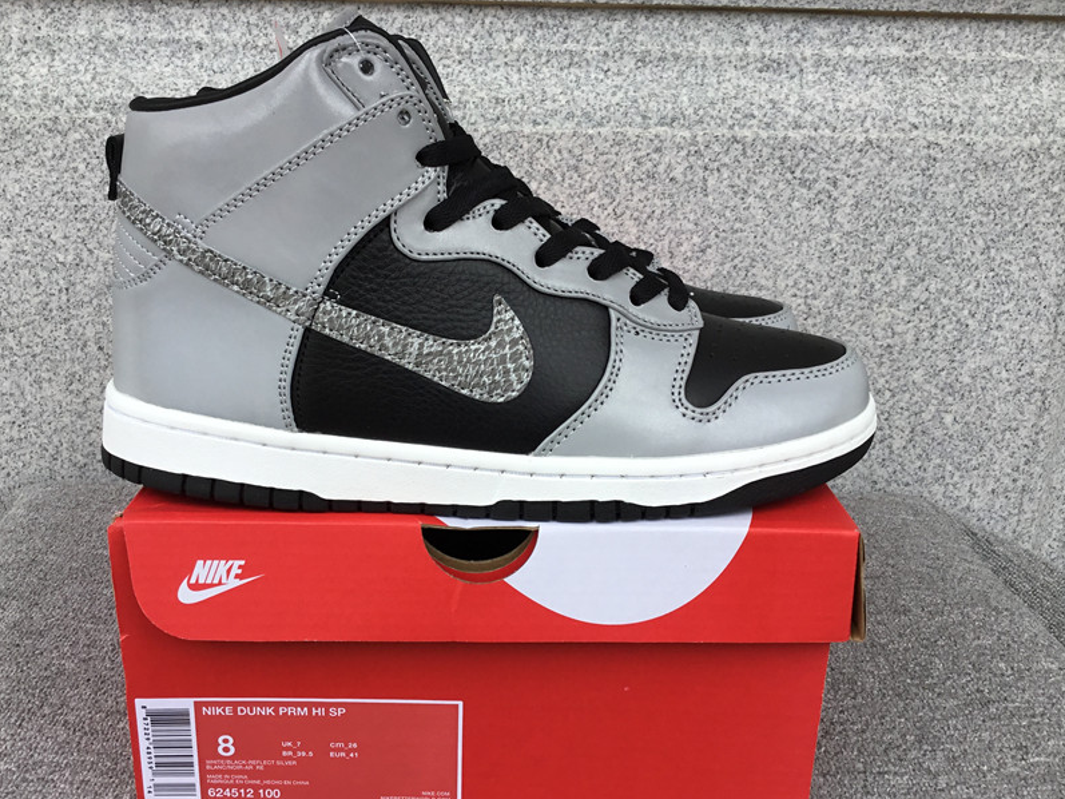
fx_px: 1077
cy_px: 418
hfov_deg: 52.5
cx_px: 481
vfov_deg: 40.7
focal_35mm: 35
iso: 25
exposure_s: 1/289
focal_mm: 3.3
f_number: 2.4
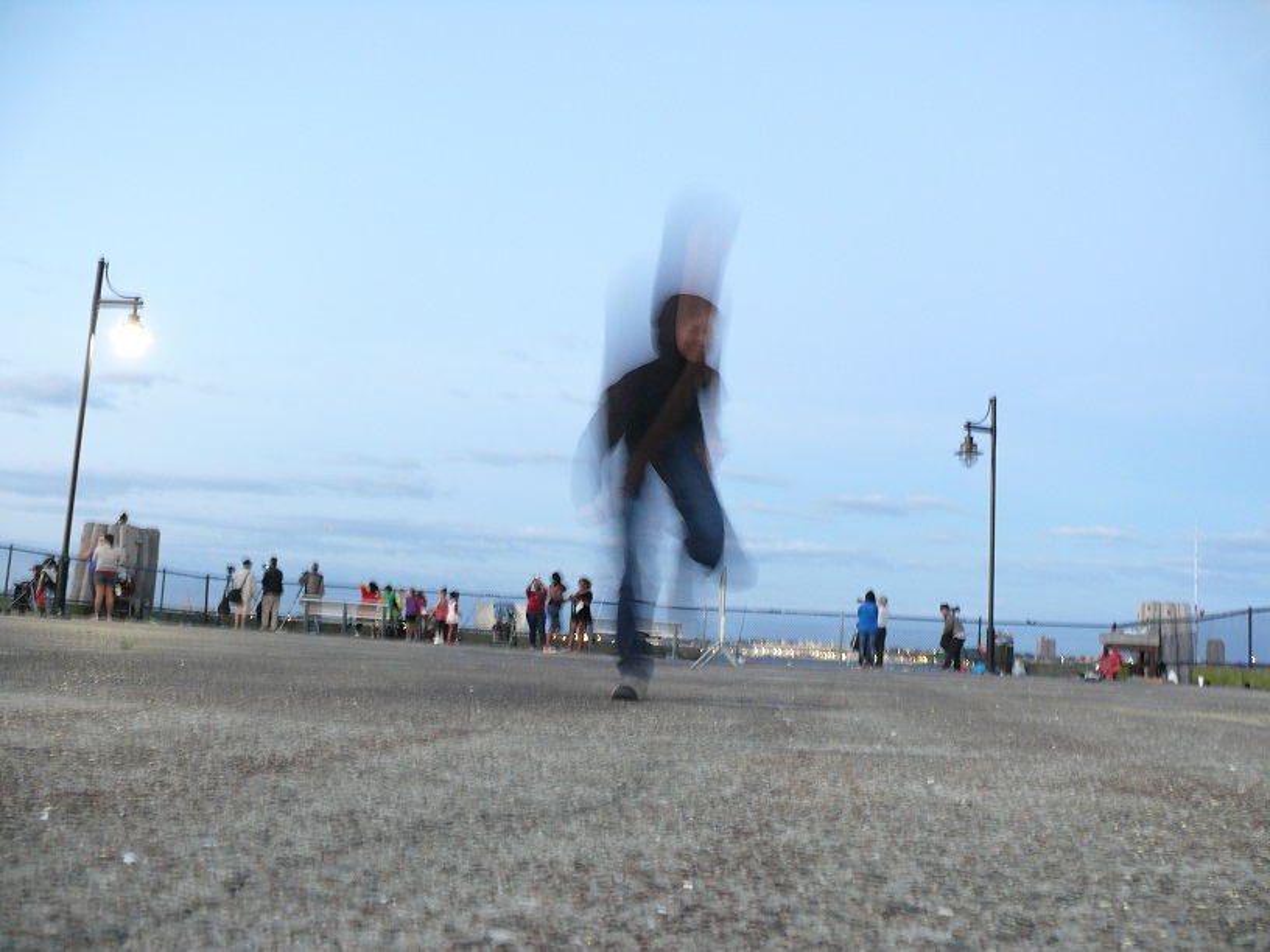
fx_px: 1284
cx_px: 635
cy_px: 476
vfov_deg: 40.7
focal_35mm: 35
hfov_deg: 52.6
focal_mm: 7.4
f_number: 2.8
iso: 200
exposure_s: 1/3.2
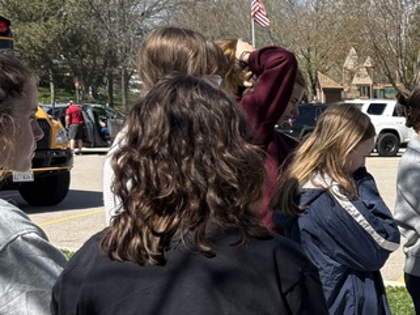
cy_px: 254
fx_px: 1007
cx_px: 530
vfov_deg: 17.6
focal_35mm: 83
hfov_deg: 21.5
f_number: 1.6
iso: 50
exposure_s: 1/2747
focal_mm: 5.96
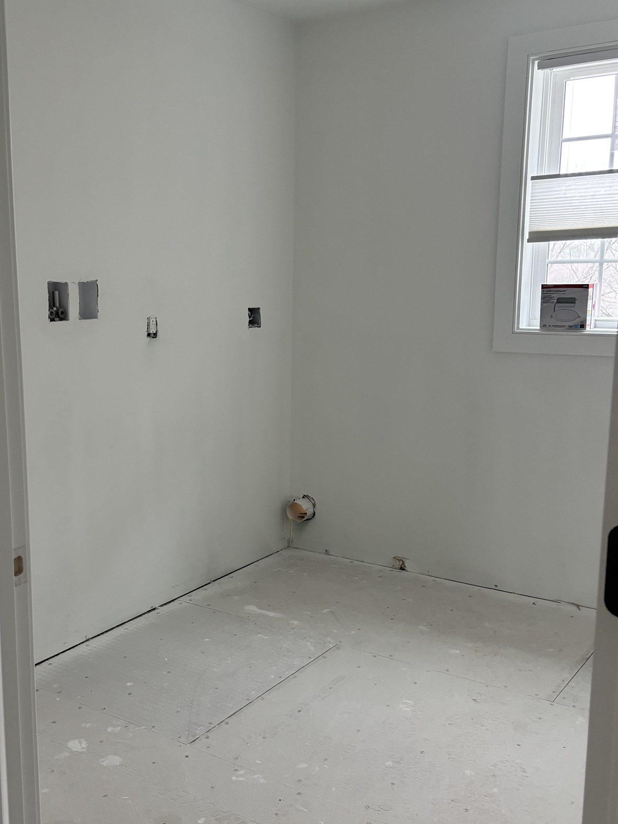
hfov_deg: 37.1
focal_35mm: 38
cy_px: 433
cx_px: 180
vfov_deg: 49.0
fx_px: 905
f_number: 1.6
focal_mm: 5.96
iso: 125
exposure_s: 1/63
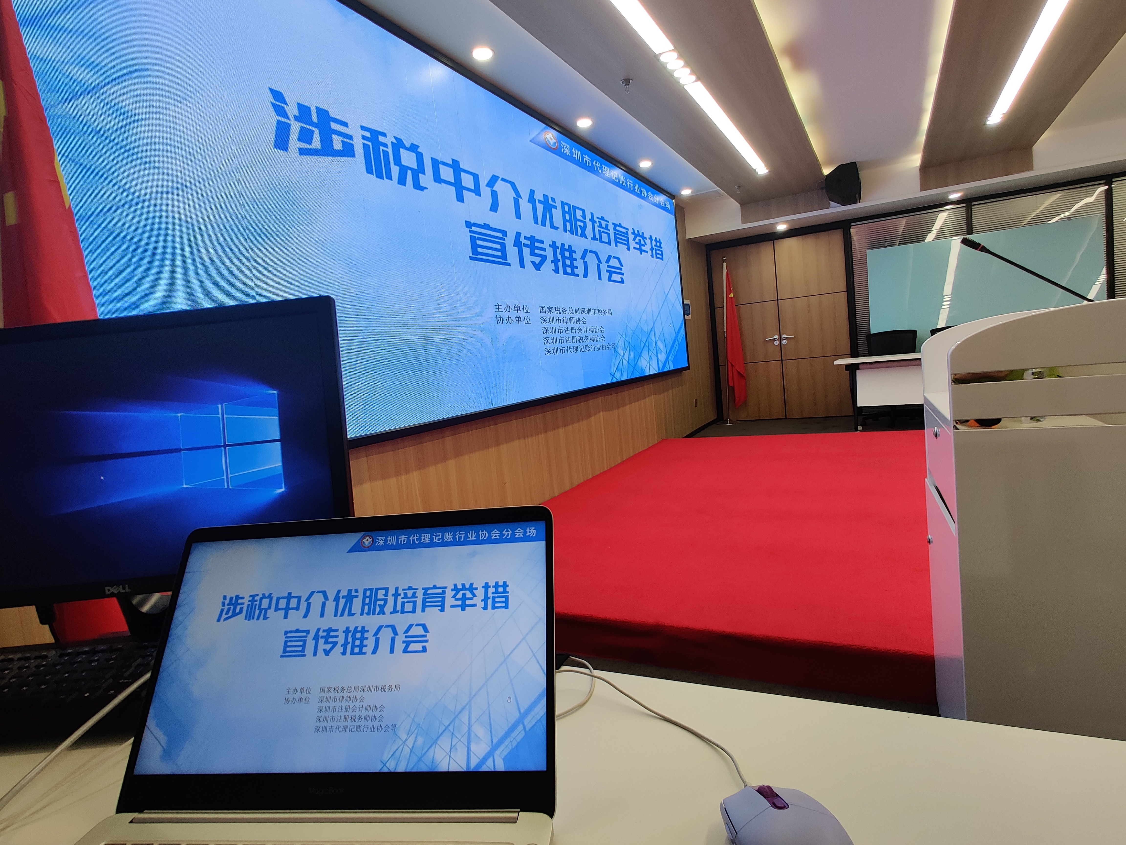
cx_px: 563
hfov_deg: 106.2
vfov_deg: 89.9
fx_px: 423
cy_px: 422
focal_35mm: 13
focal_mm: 2.25
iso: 200
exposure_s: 1/100
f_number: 2.2
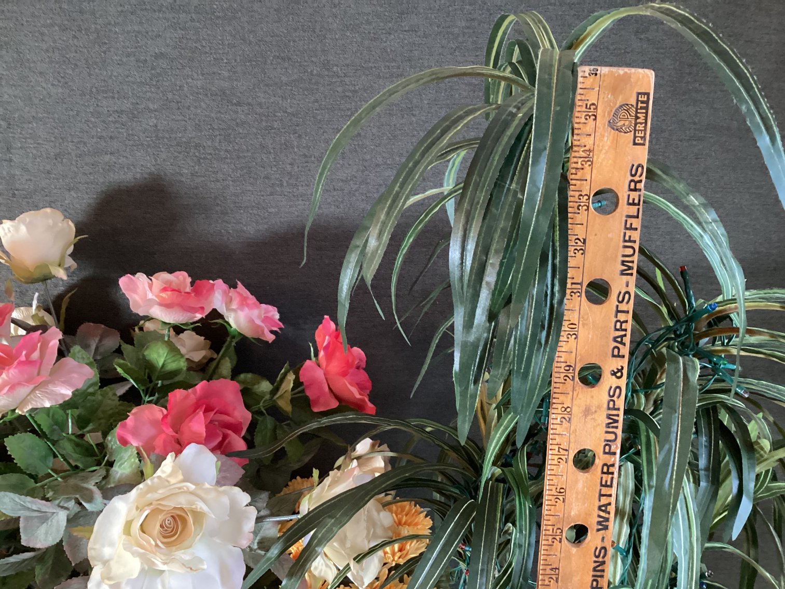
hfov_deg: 58.3
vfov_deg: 45.4
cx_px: 392
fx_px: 703
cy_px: 294
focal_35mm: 31
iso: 400
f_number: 2.4
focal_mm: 3.3
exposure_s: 1/30
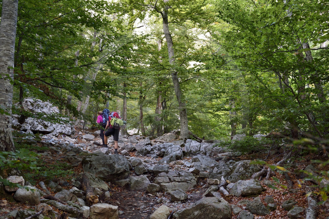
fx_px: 320
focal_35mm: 35
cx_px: 164
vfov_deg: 37.8
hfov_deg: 54.5
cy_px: 110
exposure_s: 1/125
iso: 800
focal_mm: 35
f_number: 4.5
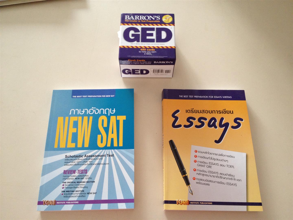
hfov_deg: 52.6
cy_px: 110
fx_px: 296
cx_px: 146
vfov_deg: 40.7
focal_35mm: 35
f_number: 2.4
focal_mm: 4.28
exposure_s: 1/20
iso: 160
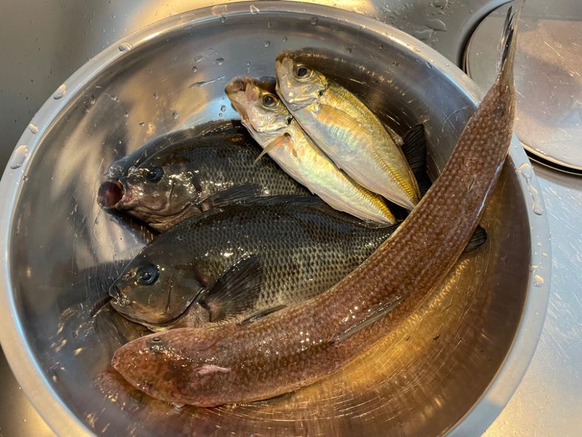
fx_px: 437
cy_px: 218
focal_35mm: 26
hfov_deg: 67.3
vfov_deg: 53.1
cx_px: 291
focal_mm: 4.2
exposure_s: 1/60
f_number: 1.6
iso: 320
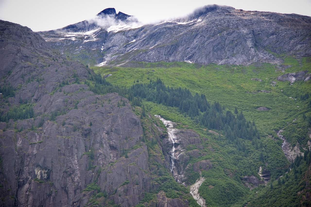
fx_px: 709
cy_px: 104
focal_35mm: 82
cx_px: 156
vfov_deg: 16.7
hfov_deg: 24.8
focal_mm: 82
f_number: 4
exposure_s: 1/200
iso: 160
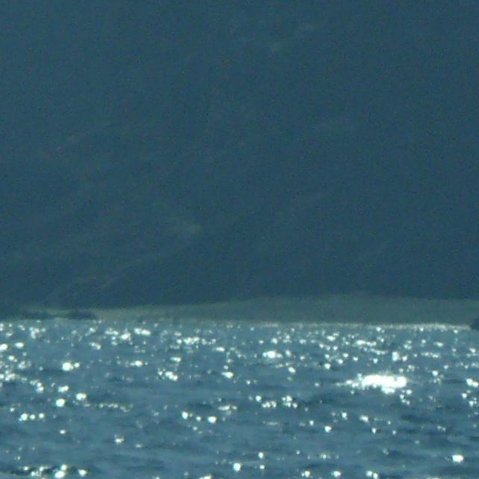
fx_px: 26395
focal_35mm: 1686
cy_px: -62
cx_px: 20
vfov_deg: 1.0
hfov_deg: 1.0
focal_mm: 72
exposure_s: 1/800
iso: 100
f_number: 8
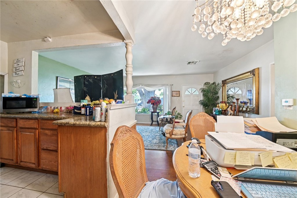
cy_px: 99
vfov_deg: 90.0
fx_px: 99
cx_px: 148
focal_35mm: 12
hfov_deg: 112.6
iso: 250
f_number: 8
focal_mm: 12
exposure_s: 1/4
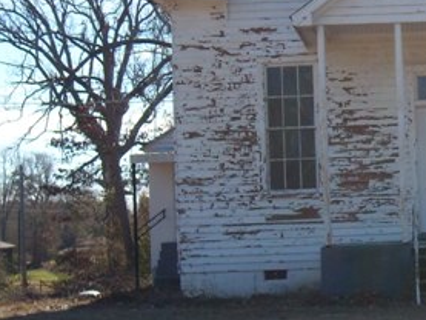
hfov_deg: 15.2
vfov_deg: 11.7
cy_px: 120
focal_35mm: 127
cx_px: 449
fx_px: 1564
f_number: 3.1
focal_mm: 7.1
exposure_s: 1/707
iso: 64
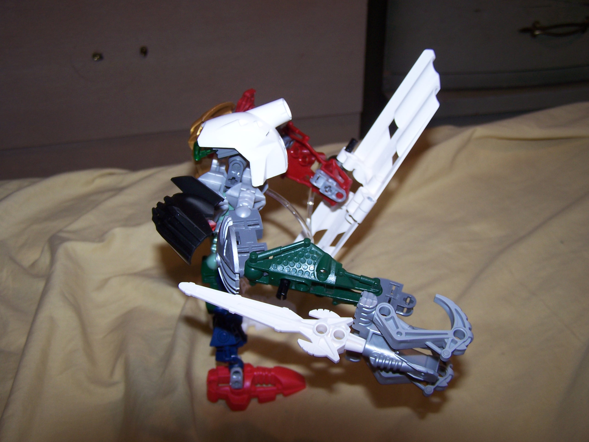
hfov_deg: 49.0
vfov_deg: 37.7
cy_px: 221
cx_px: 294
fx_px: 647
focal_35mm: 38
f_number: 2.8
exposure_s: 1/60
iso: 80
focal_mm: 6.3
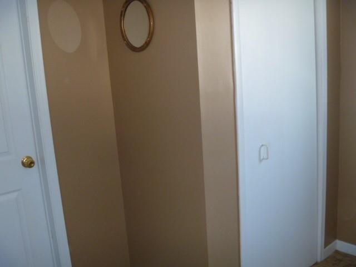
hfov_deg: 52.6
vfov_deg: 40.7
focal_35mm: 35
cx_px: 178
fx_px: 360
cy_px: 134
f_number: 3.5
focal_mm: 6.3
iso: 250
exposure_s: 1/30
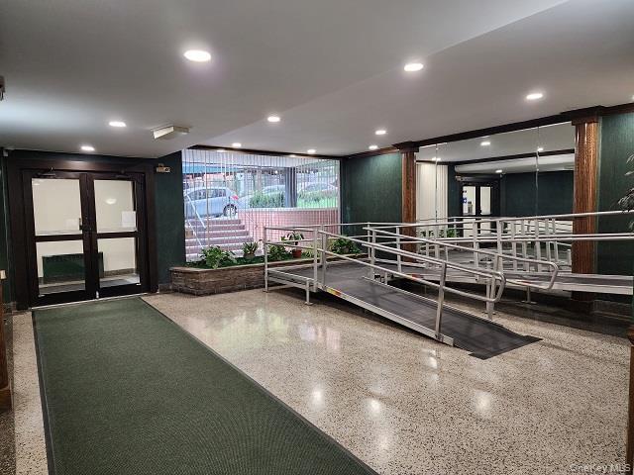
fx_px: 421
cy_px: 238
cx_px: 317
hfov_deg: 73.9
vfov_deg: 58.9
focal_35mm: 23
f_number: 1.8
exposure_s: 1/120
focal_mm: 6.4
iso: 500
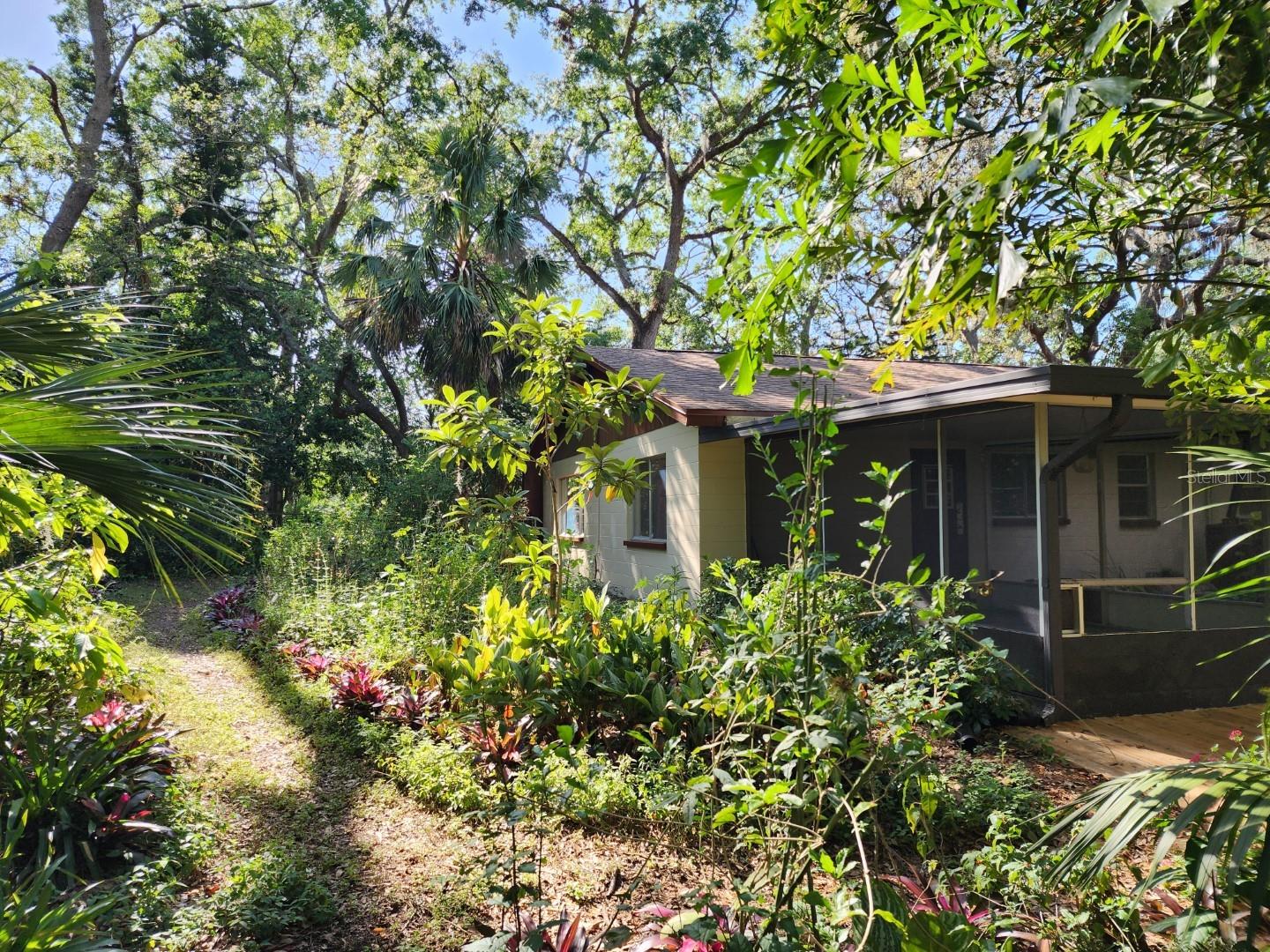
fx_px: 844
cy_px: 476
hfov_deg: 73.9
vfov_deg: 58.9
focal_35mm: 23
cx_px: 635
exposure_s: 1/180
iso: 12
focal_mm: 6.4
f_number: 1.8
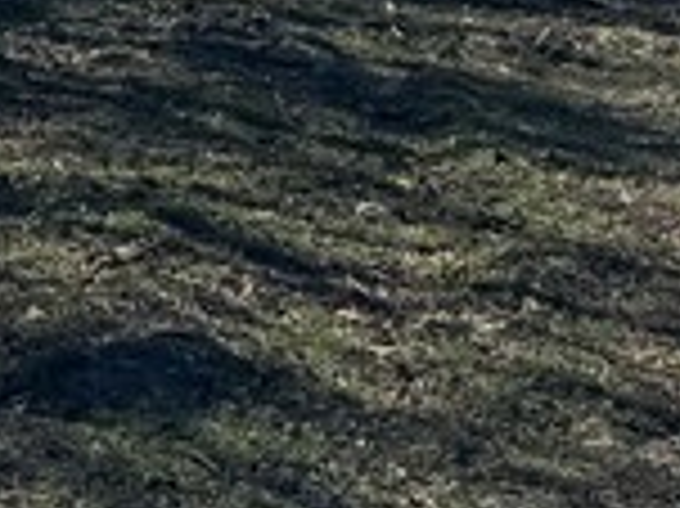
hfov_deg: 10.7
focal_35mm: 163
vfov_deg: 8.2
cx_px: -842
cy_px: -832
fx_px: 3199
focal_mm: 6.76
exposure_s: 1/4950
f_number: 1.78
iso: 80
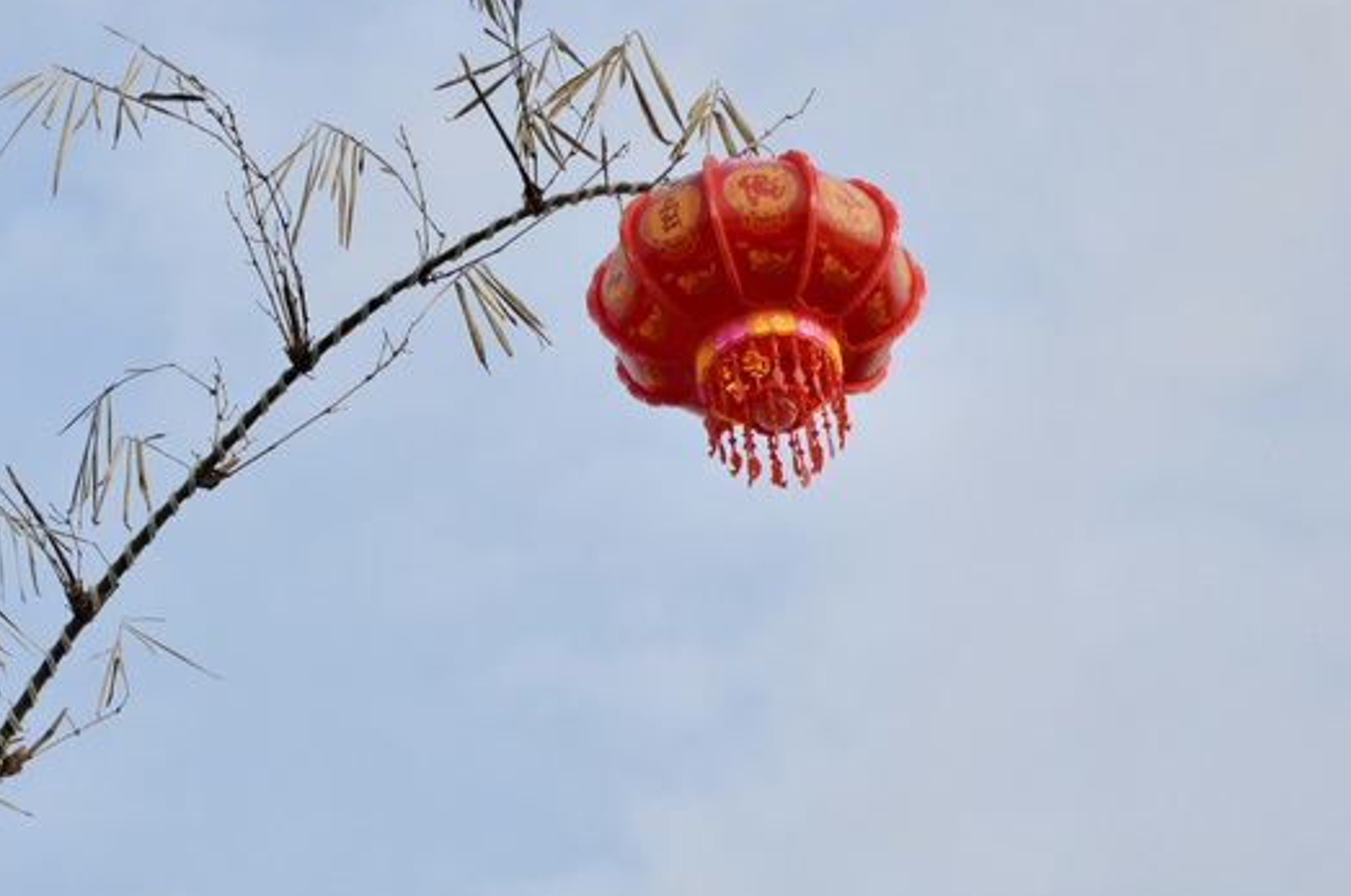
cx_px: 573
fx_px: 8796
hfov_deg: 8.8
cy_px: 425
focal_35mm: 235
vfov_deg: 5.8
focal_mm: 105
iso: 200
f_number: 6.3
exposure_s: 1/640
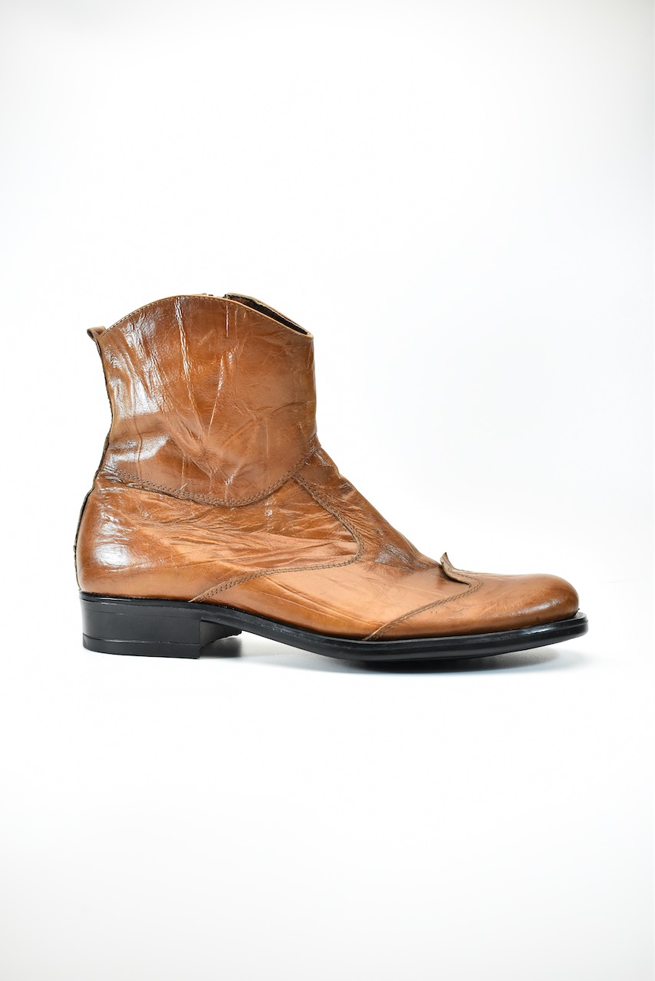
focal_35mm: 36
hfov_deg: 36.9
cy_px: 490
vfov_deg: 53.1
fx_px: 982
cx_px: 328
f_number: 5.6
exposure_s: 1/500
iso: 1600
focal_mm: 24
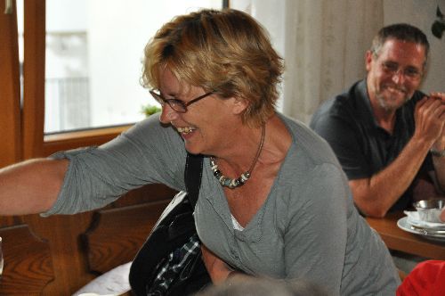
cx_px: 222
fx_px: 1296
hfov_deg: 19.5
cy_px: 148
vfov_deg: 13.0
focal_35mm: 105
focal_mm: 70
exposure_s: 1/60
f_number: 5
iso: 800
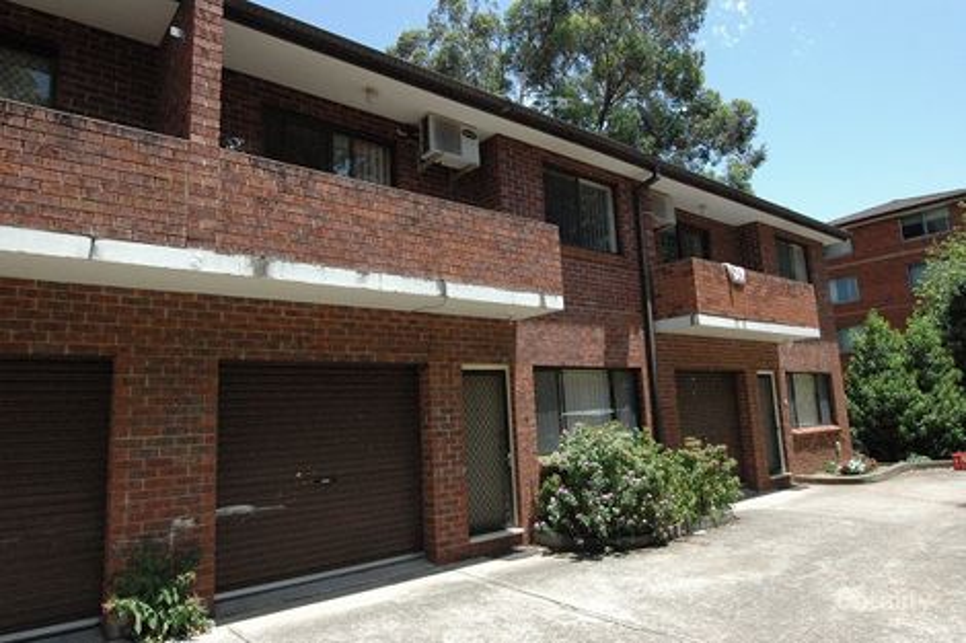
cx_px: 483
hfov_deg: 77.3
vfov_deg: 56.1
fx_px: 604
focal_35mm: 22
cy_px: 322
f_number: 13
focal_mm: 15
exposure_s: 1/640
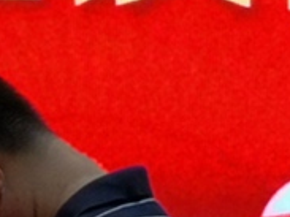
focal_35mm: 354
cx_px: -27
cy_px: -80
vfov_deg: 4.2
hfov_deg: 5.6
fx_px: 2964
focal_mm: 3.95
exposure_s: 1/50
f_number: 1.6
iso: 200
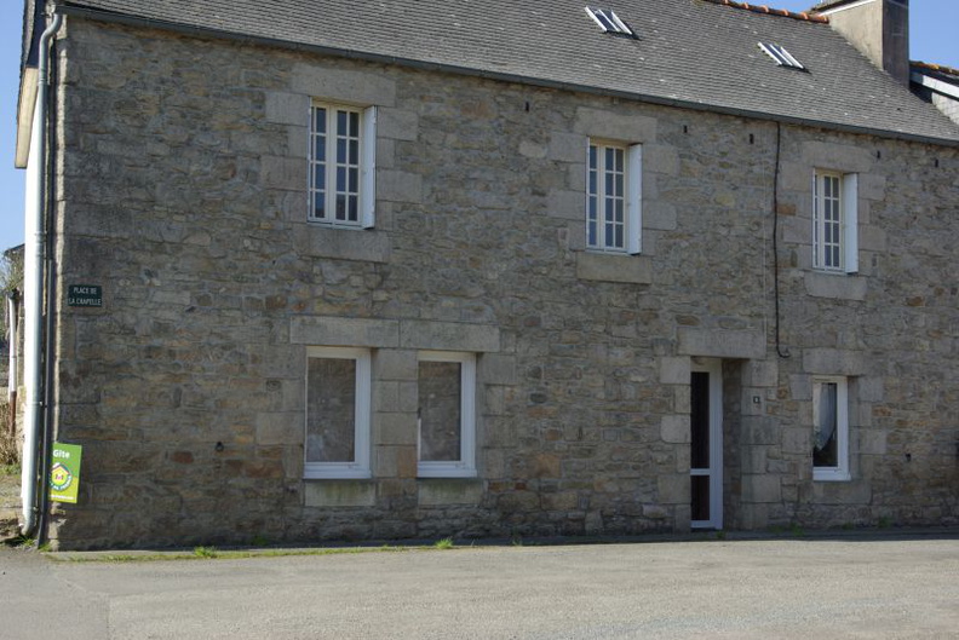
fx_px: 1519
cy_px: 320
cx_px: 480
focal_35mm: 57
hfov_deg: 35.0
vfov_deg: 23.8
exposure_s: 1/180
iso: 100
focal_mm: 38
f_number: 8
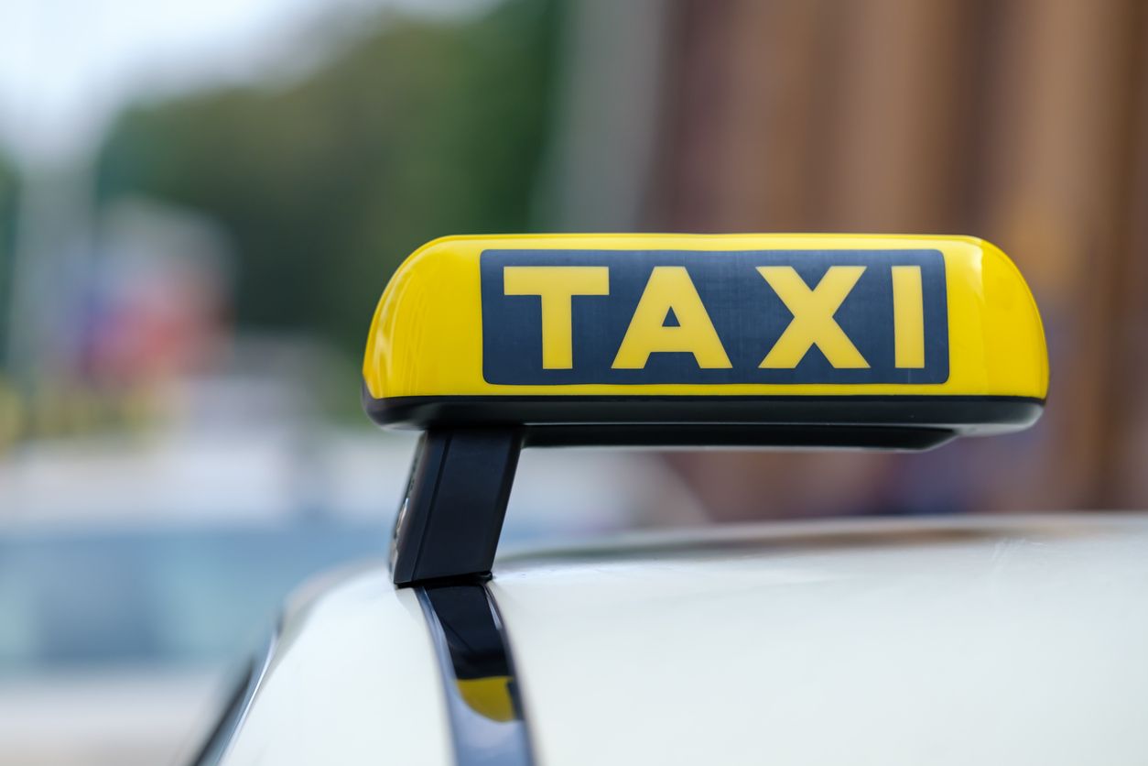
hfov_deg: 18.1
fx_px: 3603
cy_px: 383
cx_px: 574
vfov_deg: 12.1
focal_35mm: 113
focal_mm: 75
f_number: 1.2
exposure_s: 1/10000
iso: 200
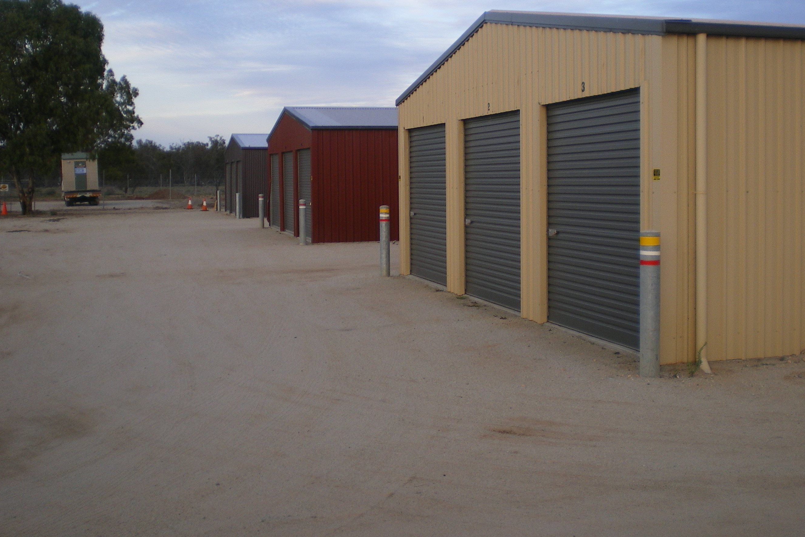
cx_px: 433
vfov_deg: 29.2
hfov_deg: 42.7
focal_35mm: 46
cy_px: 215
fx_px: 1029
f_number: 3.1
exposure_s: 1/125
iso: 64
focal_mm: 6.3
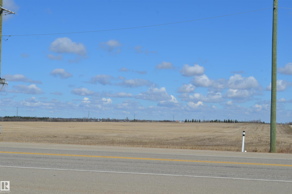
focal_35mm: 60
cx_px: 146
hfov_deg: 33.5
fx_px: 486
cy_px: 97
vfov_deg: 22.5
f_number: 9
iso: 100
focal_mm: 40
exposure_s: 1/320
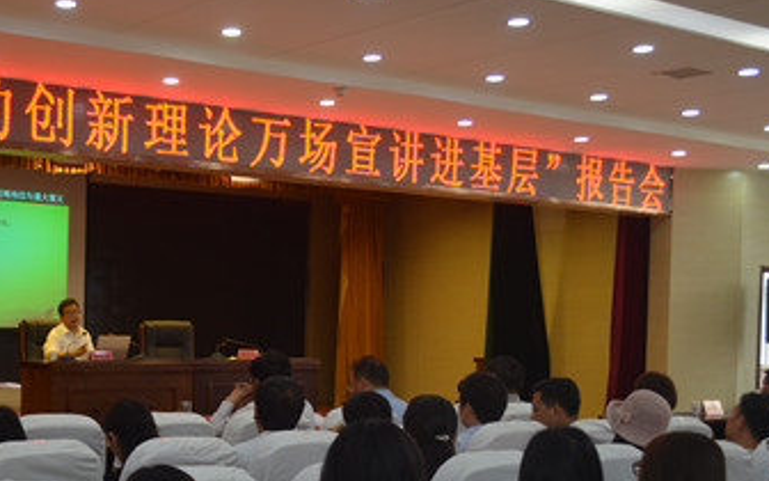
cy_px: 368
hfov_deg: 32.9
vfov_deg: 21.4
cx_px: 133
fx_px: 1257
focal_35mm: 60
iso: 400
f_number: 4.5
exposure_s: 1/80
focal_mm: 22
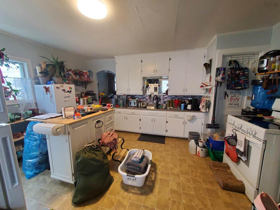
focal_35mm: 13
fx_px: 105
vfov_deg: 89.9
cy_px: 105
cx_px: 140
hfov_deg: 106.2
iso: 500
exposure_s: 1/60
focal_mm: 1.8
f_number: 2.2
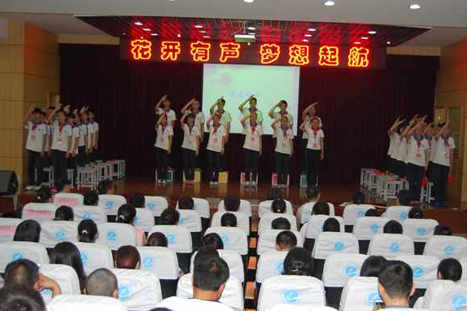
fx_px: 609
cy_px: 153
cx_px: 241
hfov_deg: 41.9
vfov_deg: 28.6
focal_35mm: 47
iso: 400
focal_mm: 30
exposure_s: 1/60
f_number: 4.2
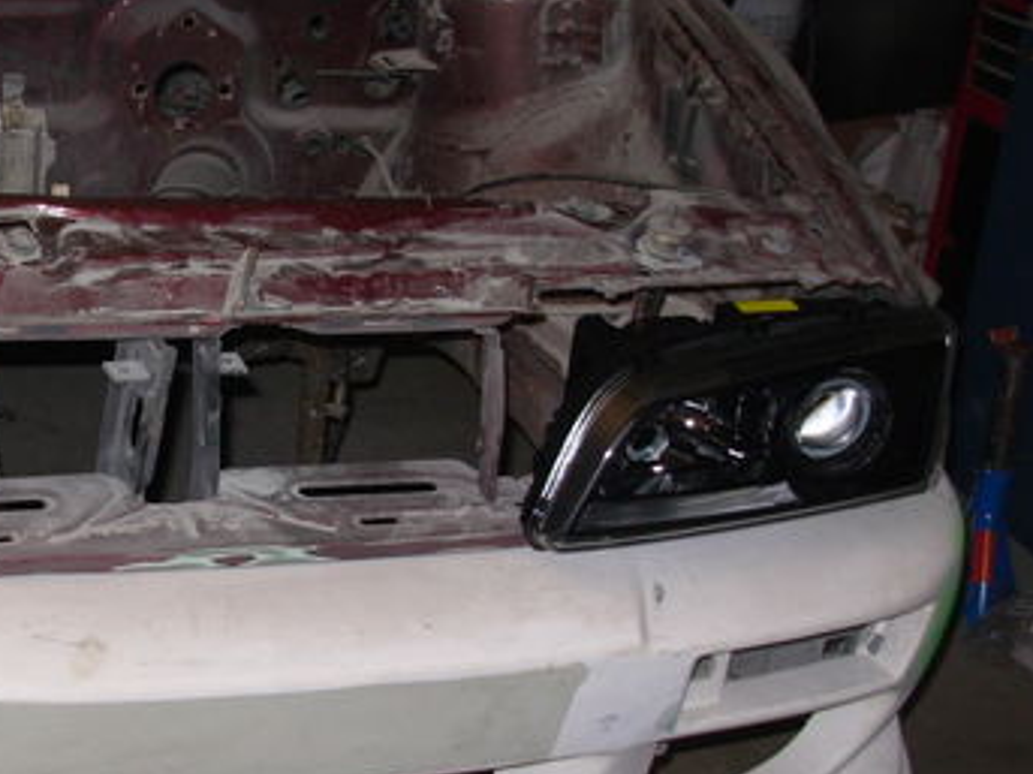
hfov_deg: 26.8
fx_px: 2118
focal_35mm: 71
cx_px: 196
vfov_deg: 20.7
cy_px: 422
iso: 50
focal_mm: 6.3
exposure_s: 1/32
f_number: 2.9
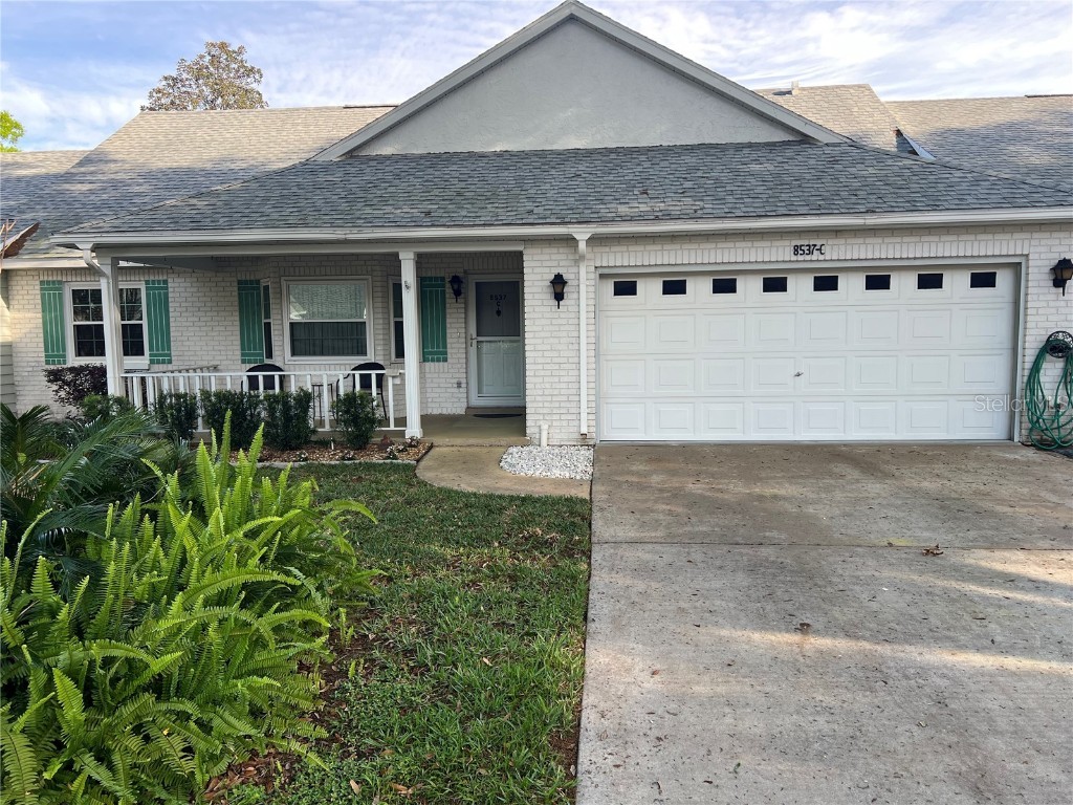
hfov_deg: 67.3
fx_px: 806
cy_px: 402
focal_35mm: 26
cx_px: 536
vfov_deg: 53.1
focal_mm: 5.7
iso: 50
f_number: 1.5
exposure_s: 1/434
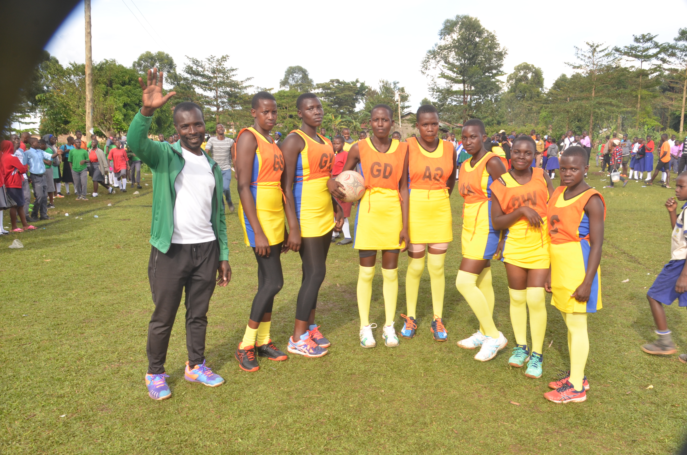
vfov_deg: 39.8
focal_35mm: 33
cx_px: 344
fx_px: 628
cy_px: 228
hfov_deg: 57.3
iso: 250
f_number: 8
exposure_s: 1/60
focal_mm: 22
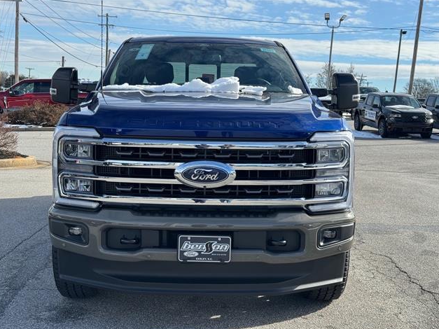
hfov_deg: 38.9
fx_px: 621
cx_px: 217
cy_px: 167
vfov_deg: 29.7
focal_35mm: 49
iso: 64
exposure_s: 1/2513
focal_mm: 6.76
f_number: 1.78
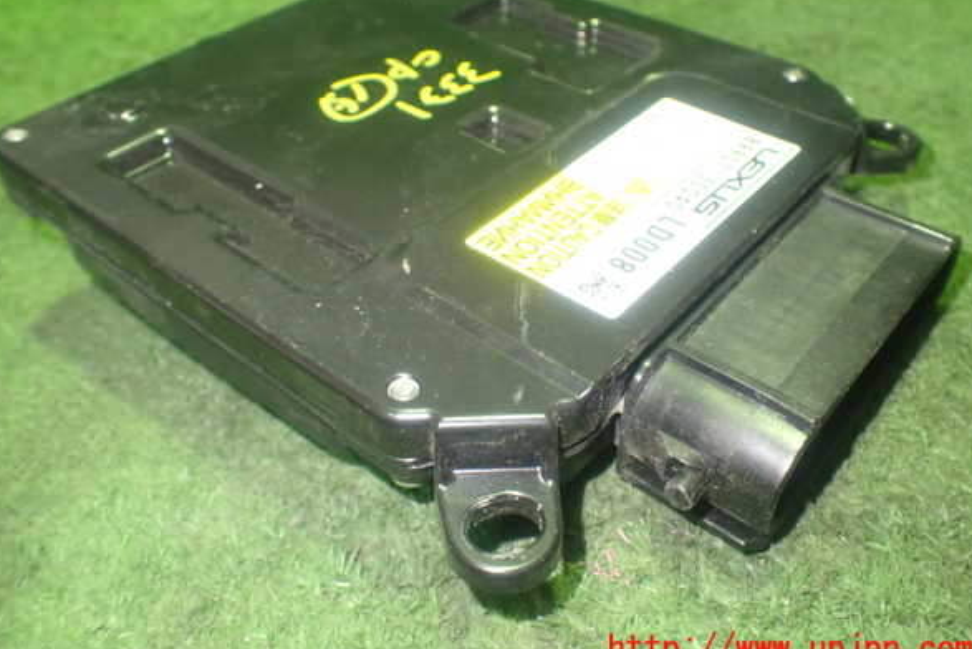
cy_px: 298
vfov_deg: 38.9
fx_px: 918
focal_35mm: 34
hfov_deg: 55.8
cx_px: 485
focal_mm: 5.79
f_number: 2.4
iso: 640
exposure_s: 1/30
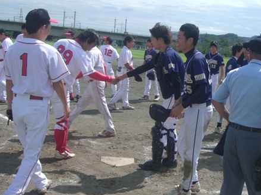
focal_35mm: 39
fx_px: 294
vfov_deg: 36.8
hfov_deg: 47.9
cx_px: 133
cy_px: 98
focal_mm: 7.9
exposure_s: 1/320
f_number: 5.6
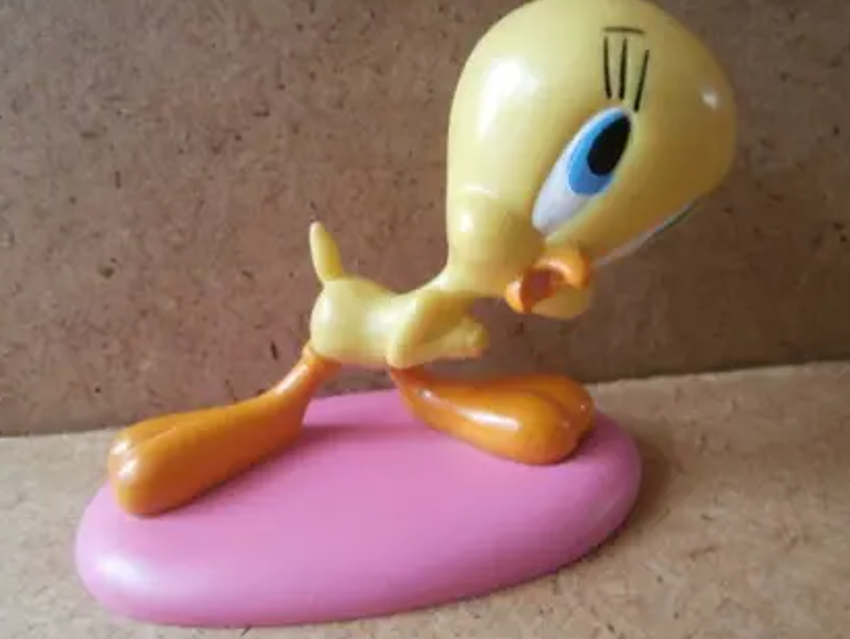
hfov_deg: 63.4
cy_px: 323
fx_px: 688
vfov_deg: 49.8
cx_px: 407
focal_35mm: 28
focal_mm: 4.2
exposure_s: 1/20
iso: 200
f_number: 3
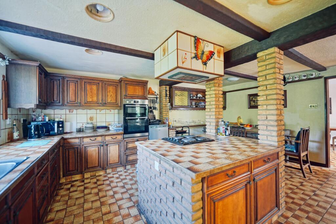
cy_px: 112
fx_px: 131
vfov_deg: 81.2
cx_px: 168
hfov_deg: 104.2
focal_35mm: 14
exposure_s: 1/25
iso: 125
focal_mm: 14
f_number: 1.8
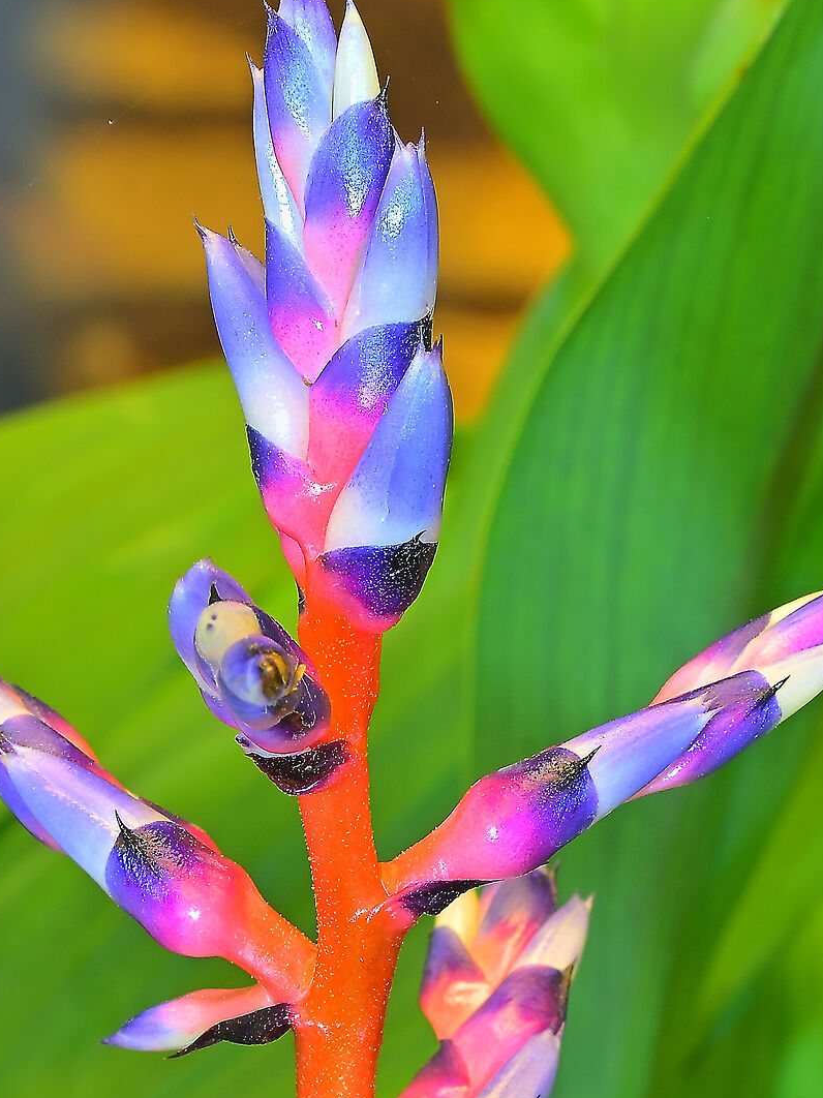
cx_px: 417
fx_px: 5169
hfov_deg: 9.1
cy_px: 1127
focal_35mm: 163
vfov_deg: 12.0
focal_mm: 50
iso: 100
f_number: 16
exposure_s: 3
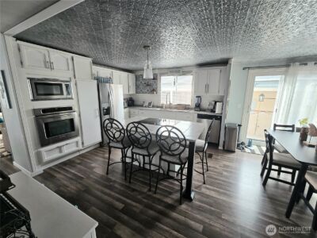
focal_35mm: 13
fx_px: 119
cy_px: 119
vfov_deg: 89.9
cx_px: 158
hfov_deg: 106.2
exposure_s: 1/60.2
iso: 80
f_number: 2.2
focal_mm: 2.2
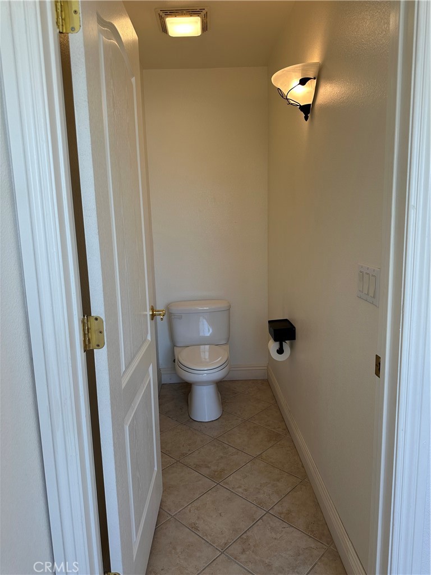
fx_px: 398
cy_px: 288
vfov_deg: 71.6
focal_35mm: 24
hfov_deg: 56.8
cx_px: 216
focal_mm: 6.86
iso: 80
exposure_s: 1/120
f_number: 1.78
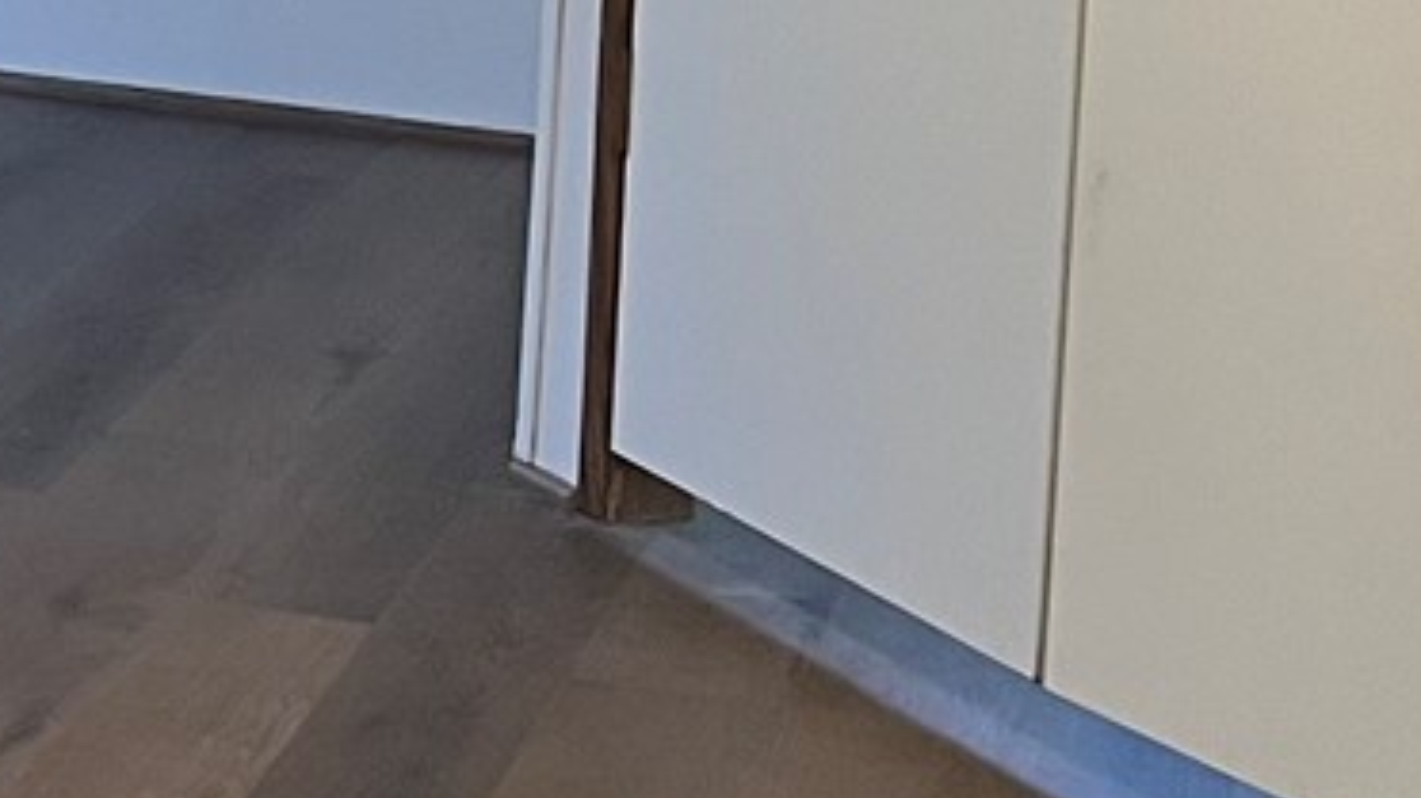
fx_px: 5876
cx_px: -791
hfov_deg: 13.0
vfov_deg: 7.5
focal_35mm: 156
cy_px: -619
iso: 80
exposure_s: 1/60
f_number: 1.6
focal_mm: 5.1
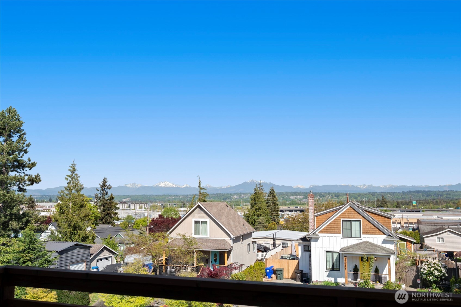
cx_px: 230
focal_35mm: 30
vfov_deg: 43.6
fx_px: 384
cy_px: 154
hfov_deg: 61.9
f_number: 8
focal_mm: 30
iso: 400
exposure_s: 1/800
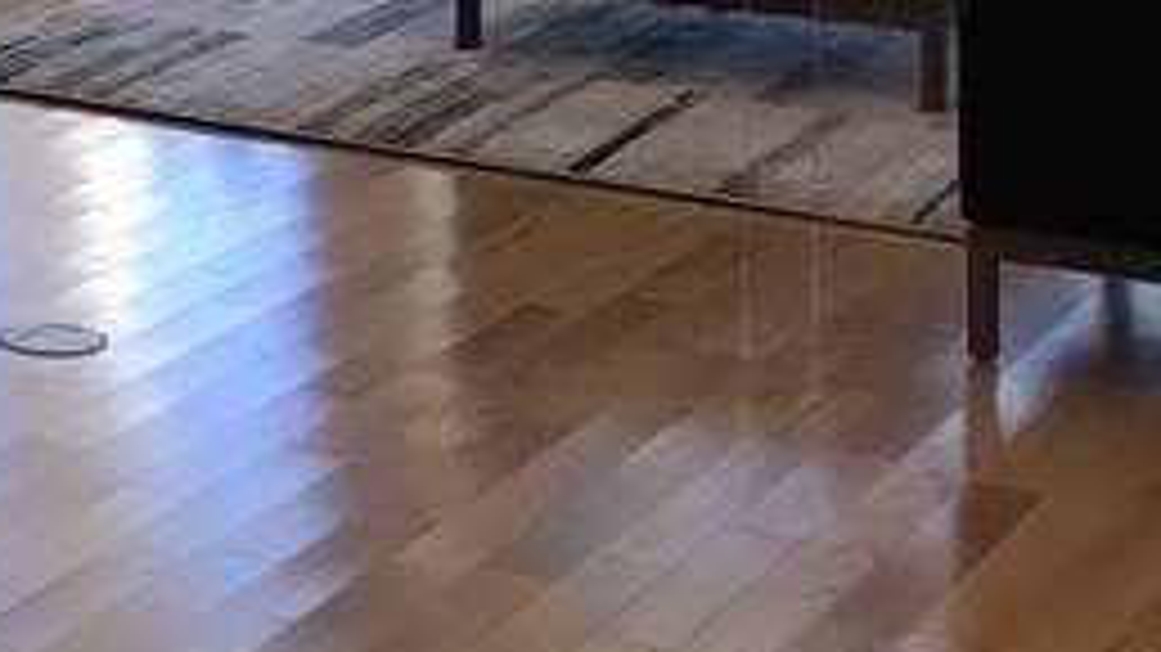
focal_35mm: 121
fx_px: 3724
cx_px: -495
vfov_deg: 9.2
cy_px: -755
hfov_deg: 16.4
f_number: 1.8
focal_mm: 3.99
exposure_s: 1/120
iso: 32
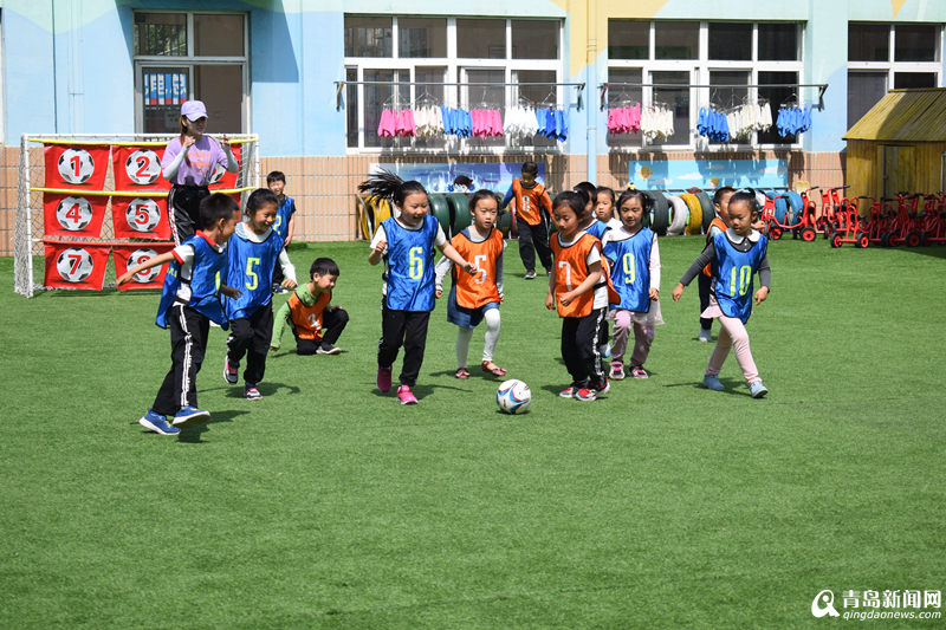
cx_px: 473
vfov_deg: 16.5
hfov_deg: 24.6
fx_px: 2167
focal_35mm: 82
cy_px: 315
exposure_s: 1/1600
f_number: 6.3
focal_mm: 55
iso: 400
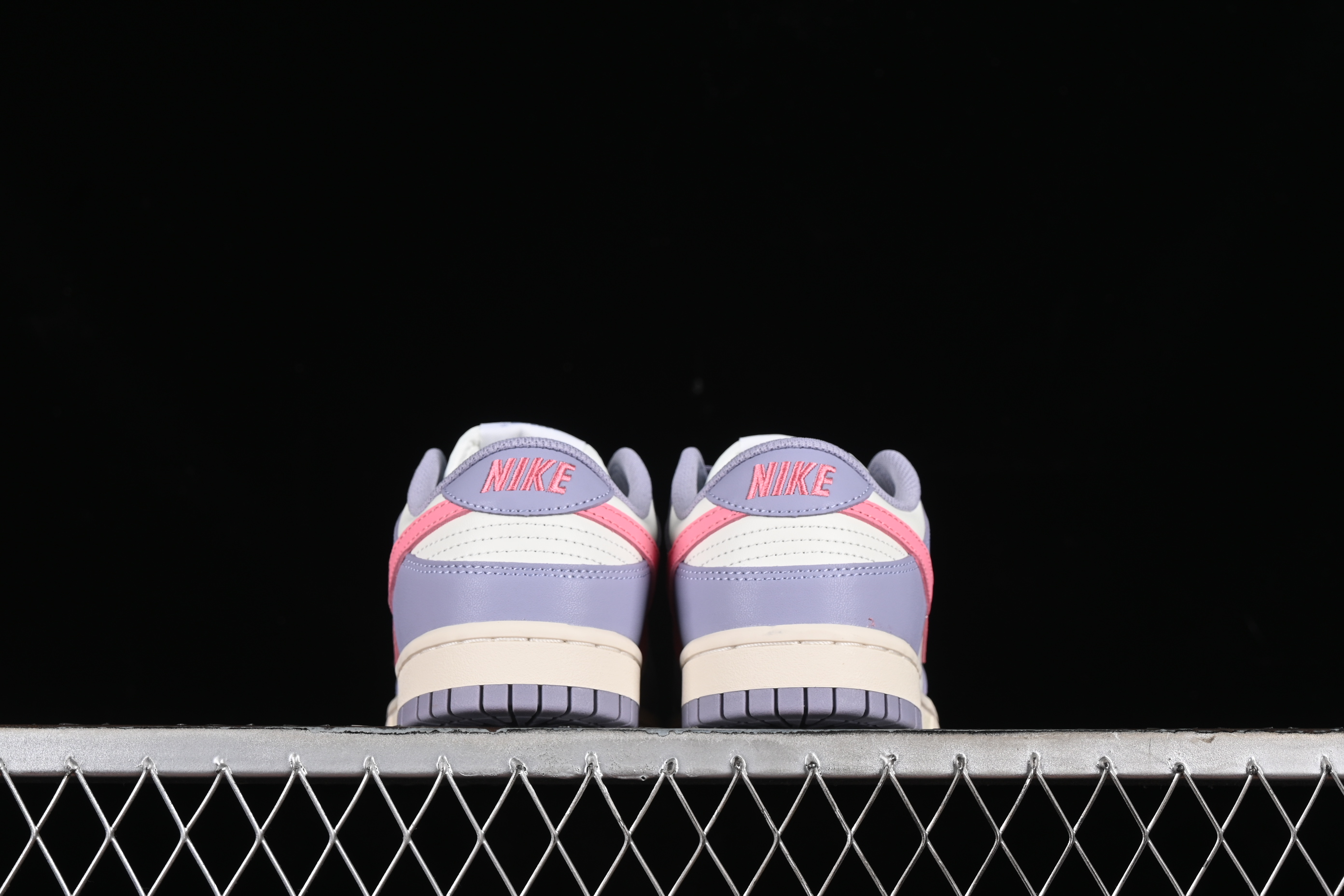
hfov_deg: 27.0
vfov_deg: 18.2
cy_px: 448
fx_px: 2800
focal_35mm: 75
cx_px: 672
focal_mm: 50
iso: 160
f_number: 8
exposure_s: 1/80
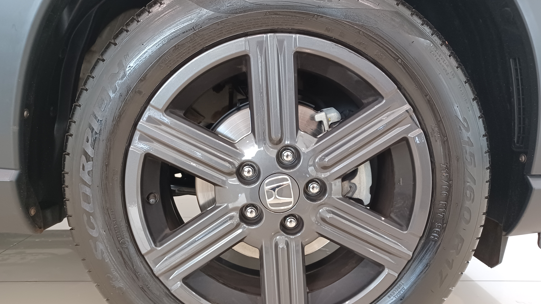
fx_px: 402
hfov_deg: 67.9
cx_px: 270
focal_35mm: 28
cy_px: 185
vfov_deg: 41.3
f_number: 1.8
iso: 400
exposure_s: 1/30
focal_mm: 4.6
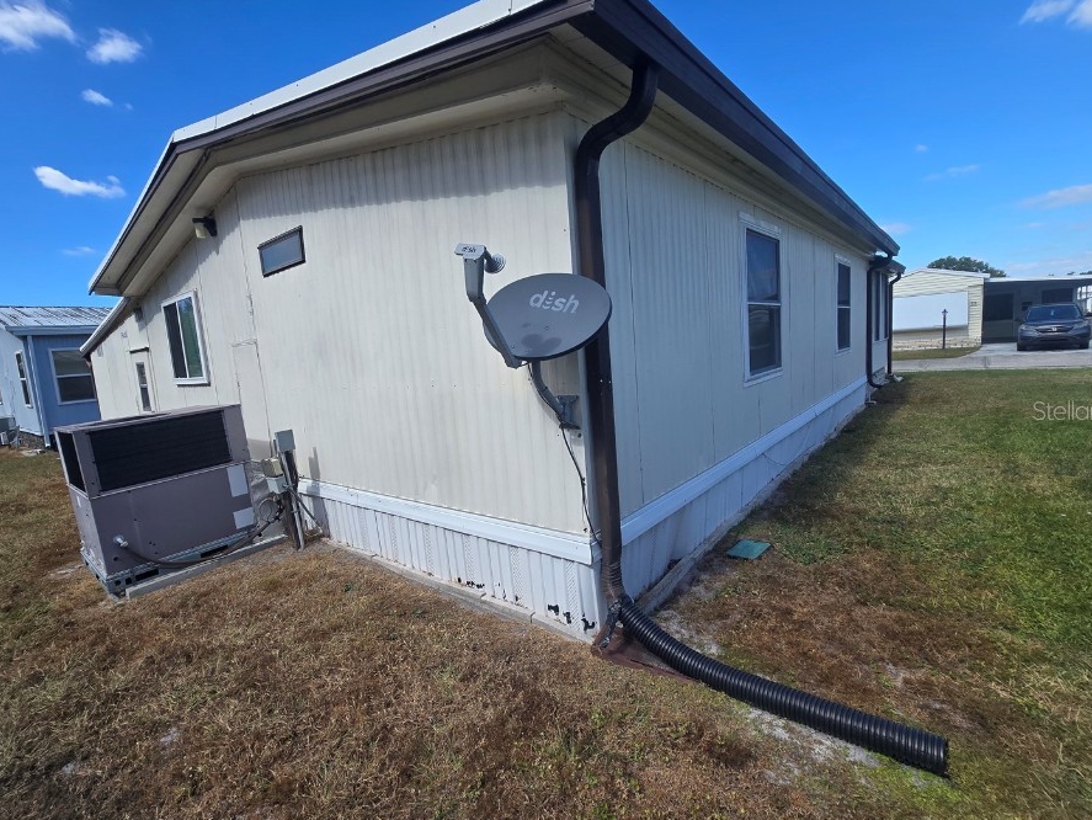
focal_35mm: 15
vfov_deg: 81.8
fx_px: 473
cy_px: 410
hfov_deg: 98.1
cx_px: 518
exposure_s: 1/1505
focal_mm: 2.2
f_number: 2.2
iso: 50
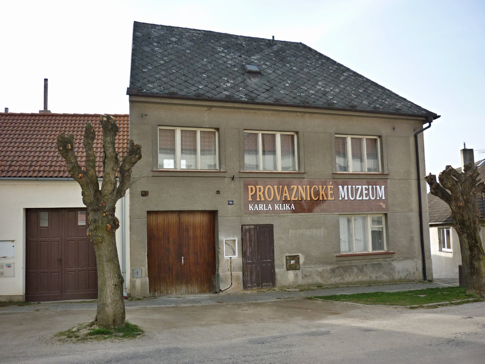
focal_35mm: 33
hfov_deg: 55.4
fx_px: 462
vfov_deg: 42.9
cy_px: 182
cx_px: 242
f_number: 2.8
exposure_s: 1/500
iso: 80
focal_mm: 5.5
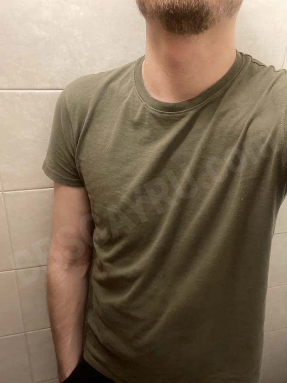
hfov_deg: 46.8
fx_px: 332
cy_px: 192
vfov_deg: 60.0
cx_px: 144
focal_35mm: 30
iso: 800
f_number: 2.2
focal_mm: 2.71
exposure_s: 1/17
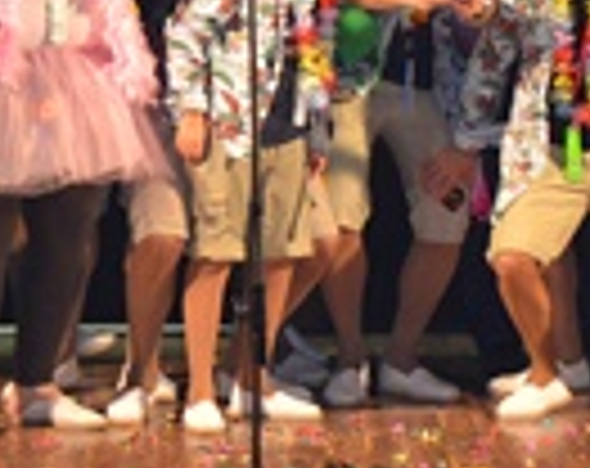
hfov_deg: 3.4
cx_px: 297
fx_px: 9802
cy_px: 14
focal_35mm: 563
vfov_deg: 2.7
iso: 1250
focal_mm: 116
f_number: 4.8
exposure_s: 1/60
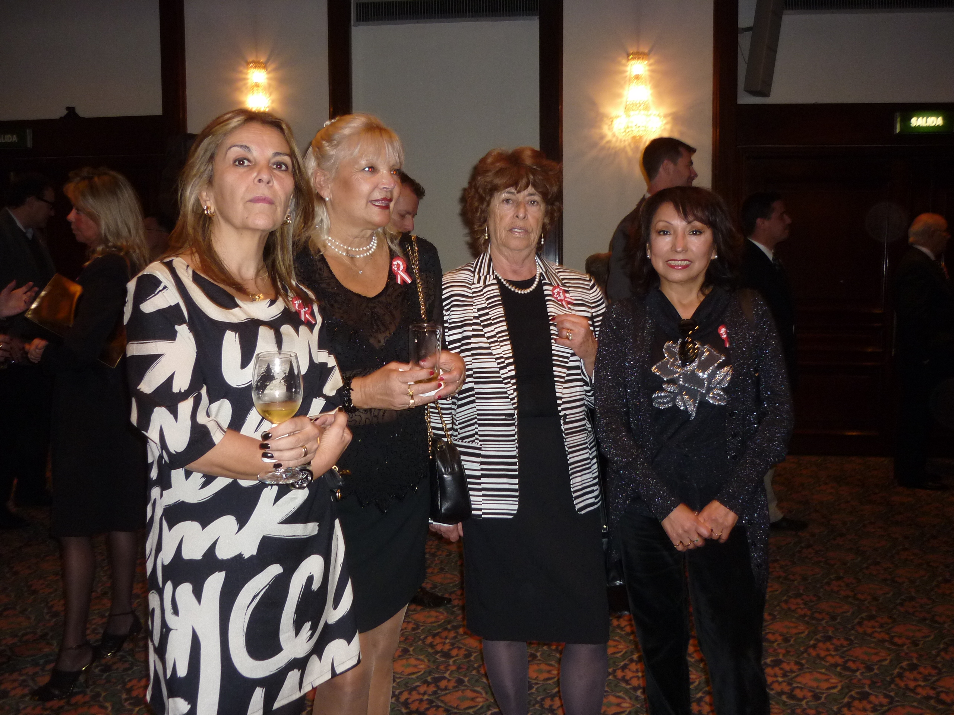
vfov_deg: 42.9
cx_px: 477
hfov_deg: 55.4
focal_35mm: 33
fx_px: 909
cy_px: 358
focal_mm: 5.5
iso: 160
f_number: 2.8
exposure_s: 1/30
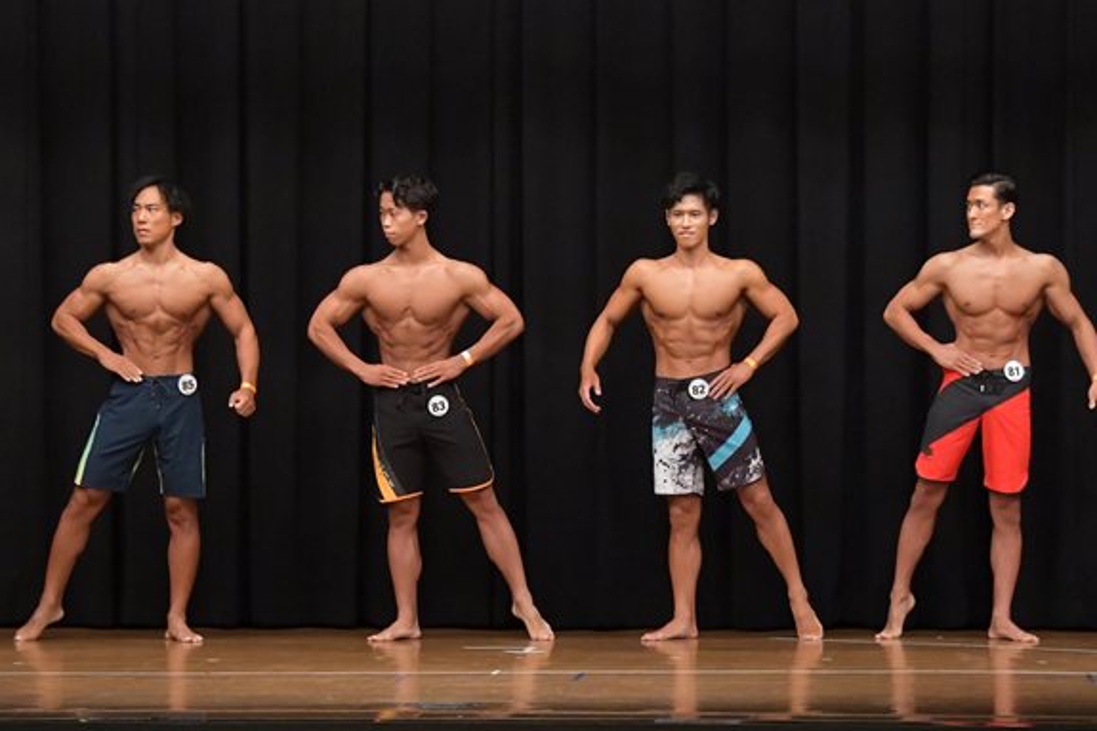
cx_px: 493
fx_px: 5666
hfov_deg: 11.1
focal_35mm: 186
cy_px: 401
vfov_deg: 7.4
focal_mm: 92
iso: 6400
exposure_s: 1/400
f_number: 5.6
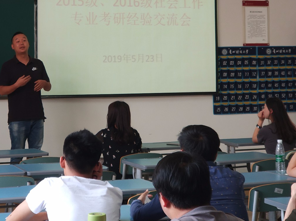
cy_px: 62
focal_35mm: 82
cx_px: 99
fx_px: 700
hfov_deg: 23.8
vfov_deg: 17.9
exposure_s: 1/50
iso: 250
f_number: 2.6
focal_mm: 6.06
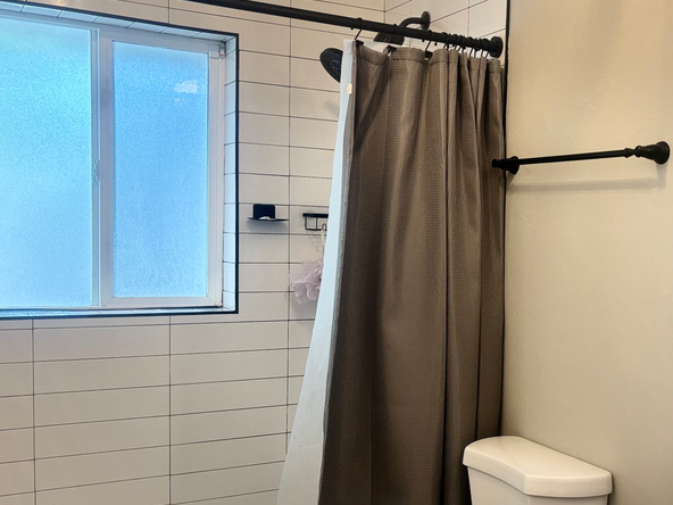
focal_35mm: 45
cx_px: 485
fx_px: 875
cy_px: 306
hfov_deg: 41.1
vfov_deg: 32.1
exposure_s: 1/120
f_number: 1.6
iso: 125
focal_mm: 5.96
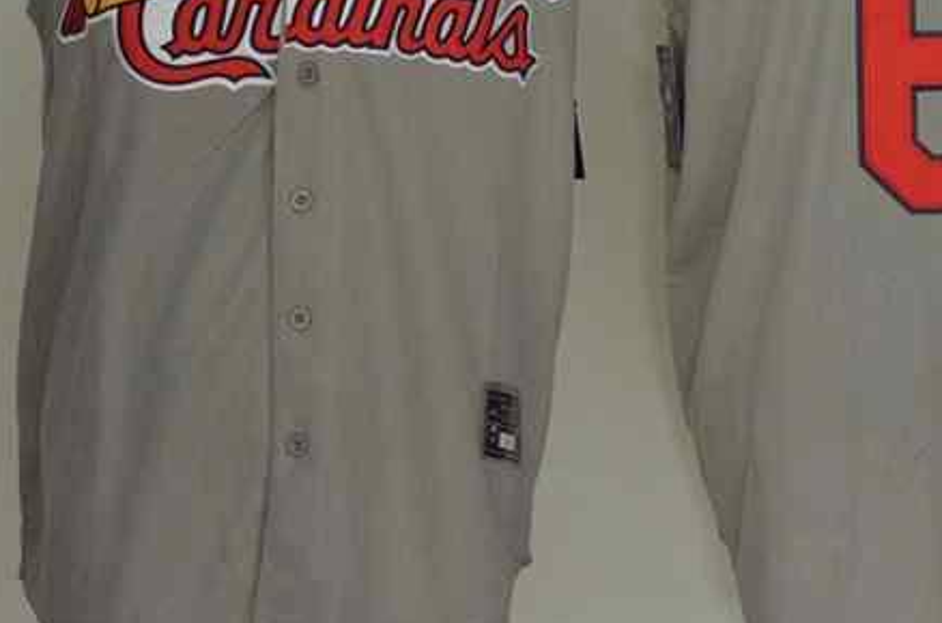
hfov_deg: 15.0
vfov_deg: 9.9
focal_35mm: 137
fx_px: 3577
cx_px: 604
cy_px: 67
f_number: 4.8
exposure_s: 1/60
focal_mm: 50
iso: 4000
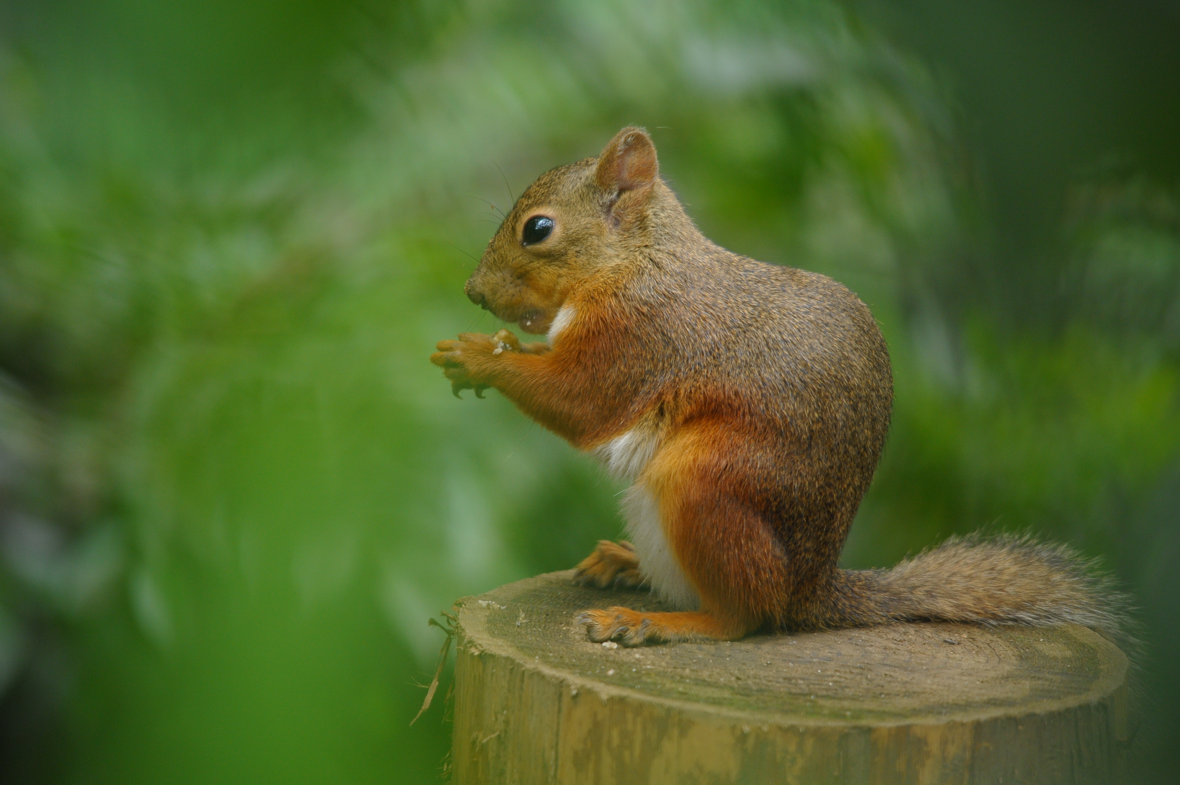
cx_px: 590
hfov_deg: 4.1
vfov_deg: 2.7
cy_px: 392
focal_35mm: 500
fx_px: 16378
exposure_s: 1/320
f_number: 6.3
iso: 1600
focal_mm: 500
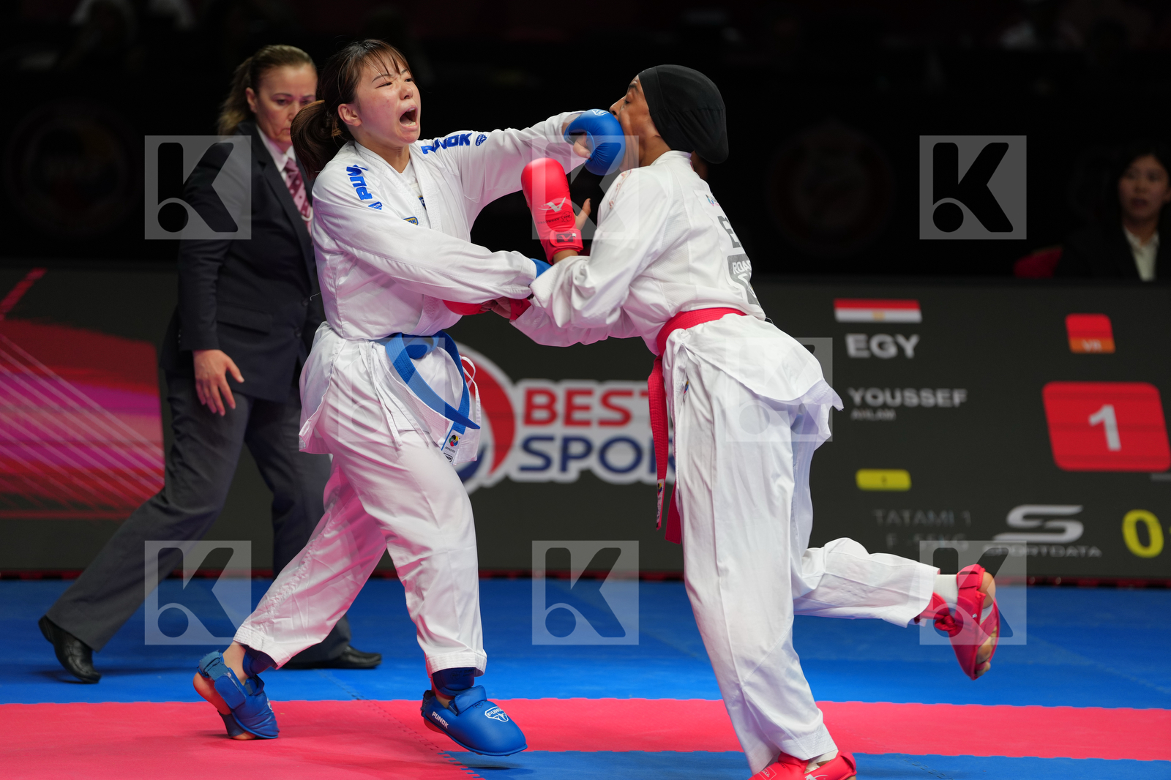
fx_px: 6504
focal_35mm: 200
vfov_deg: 6.9
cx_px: 586
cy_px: 390
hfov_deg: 10.3
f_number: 2.8
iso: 500
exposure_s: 1/1000
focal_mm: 200
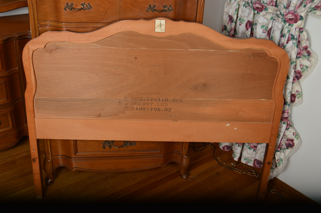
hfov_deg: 49.6
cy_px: 106
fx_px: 347
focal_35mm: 39
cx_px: 160
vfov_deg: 34.1
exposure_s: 1/250
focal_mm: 26
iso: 100
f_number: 5.6
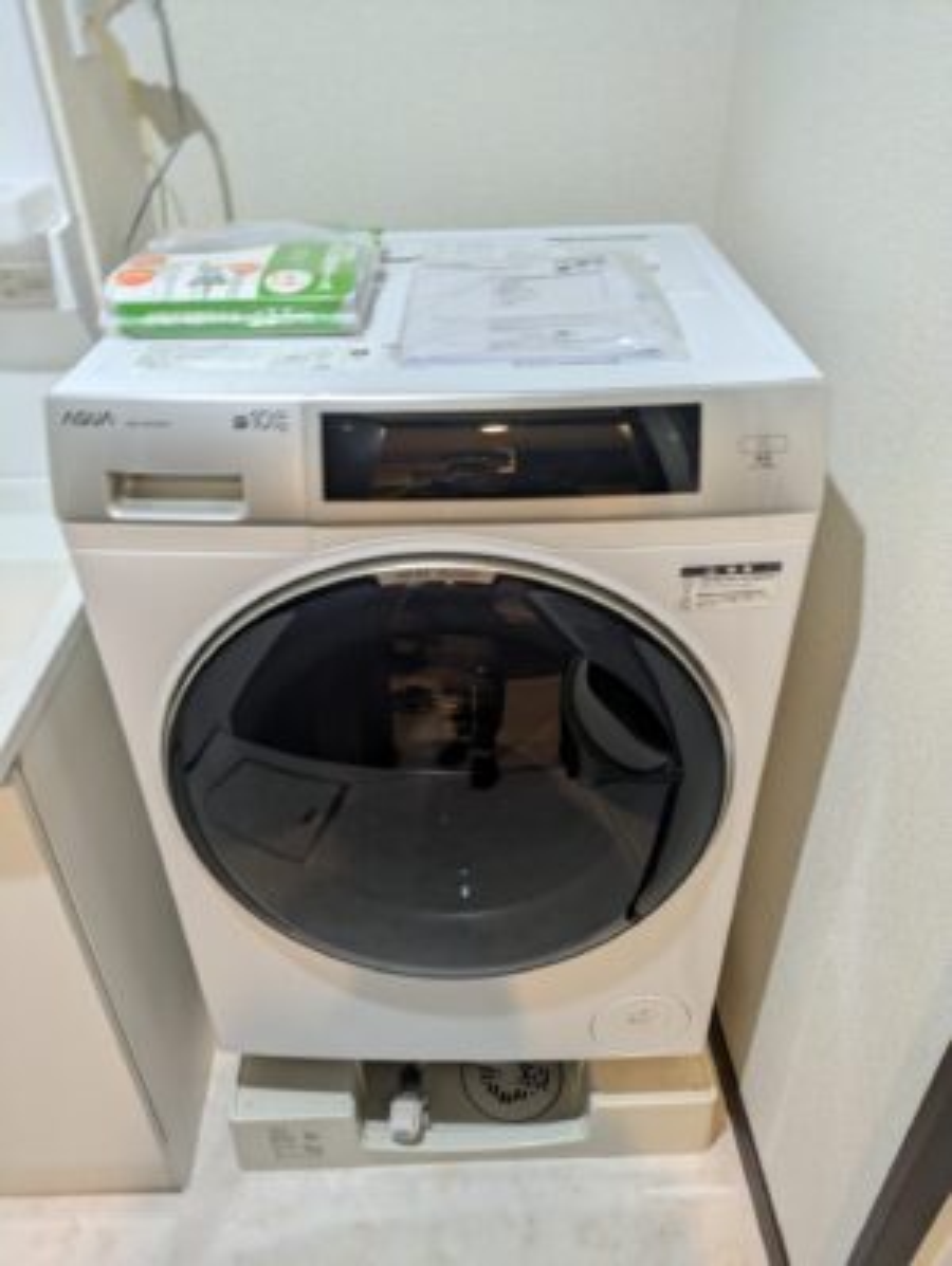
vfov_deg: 69.3
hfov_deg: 55.0
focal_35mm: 25
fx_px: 915
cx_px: 476
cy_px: 633
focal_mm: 5.43
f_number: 1.89
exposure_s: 1/30
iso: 205
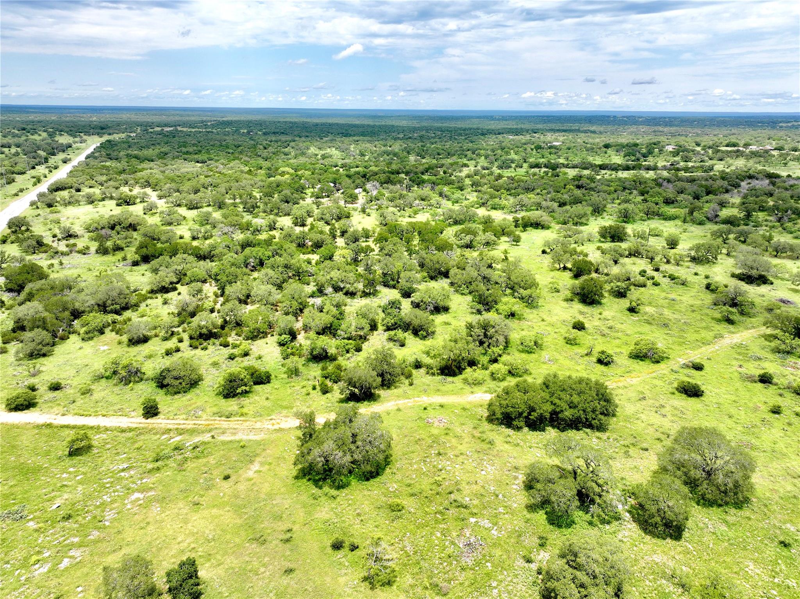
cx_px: 400
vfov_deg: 56.8
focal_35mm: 24
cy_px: 300
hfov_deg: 71.6
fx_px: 554
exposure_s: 1/1600
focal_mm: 12.29
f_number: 2.8
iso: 100
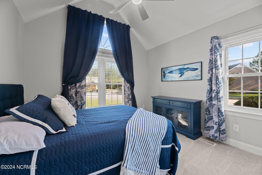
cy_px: 88
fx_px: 102
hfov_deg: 104.3
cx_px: 131
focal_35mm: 14
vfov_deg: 81.2
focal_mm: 14
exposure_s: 1/4
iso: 400
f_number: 9
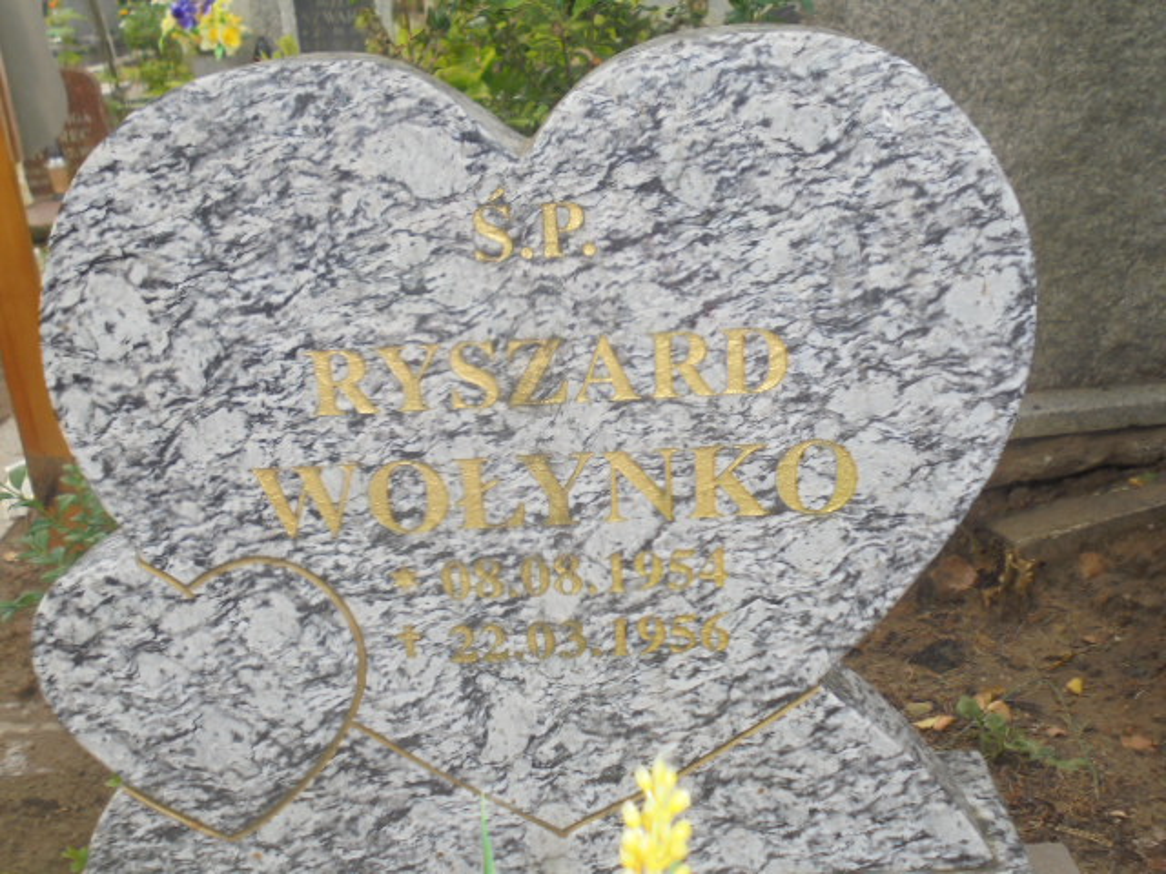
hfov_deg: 49.0
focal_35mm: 38
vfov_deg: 37.7
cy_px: 437
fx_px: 1280
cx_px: 583
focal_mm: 6.9
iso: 100
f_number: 4.2
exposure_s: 1/50
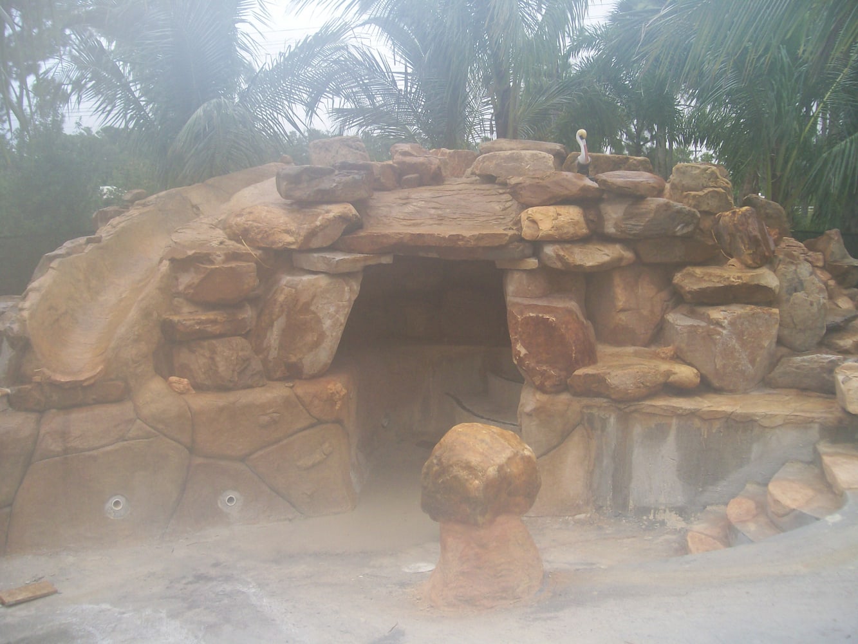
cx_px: 429
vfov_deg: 39.7
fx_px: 892
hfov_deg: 51.4
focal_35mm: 36
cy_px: 322
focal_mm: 6
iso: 80
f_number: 2.7
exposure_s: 1/412
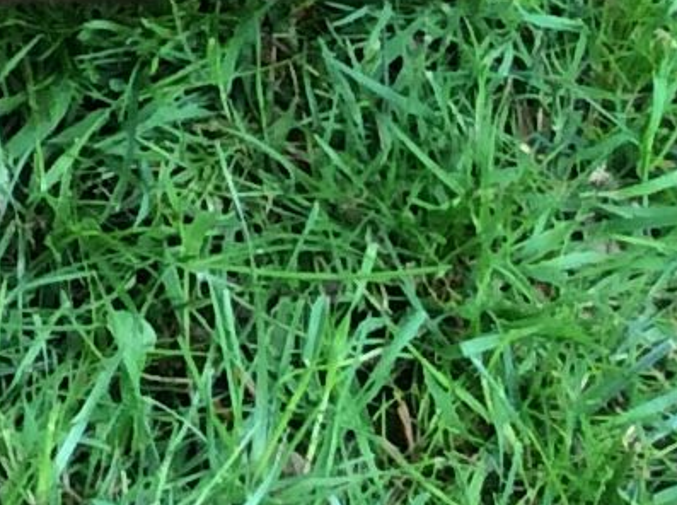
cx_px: -1165
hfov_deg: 8.4
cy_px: -1088
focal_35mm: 209
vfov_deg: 6.4
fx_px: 4079
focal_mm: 3.3
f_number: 2.4
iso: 32
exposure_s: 1/100
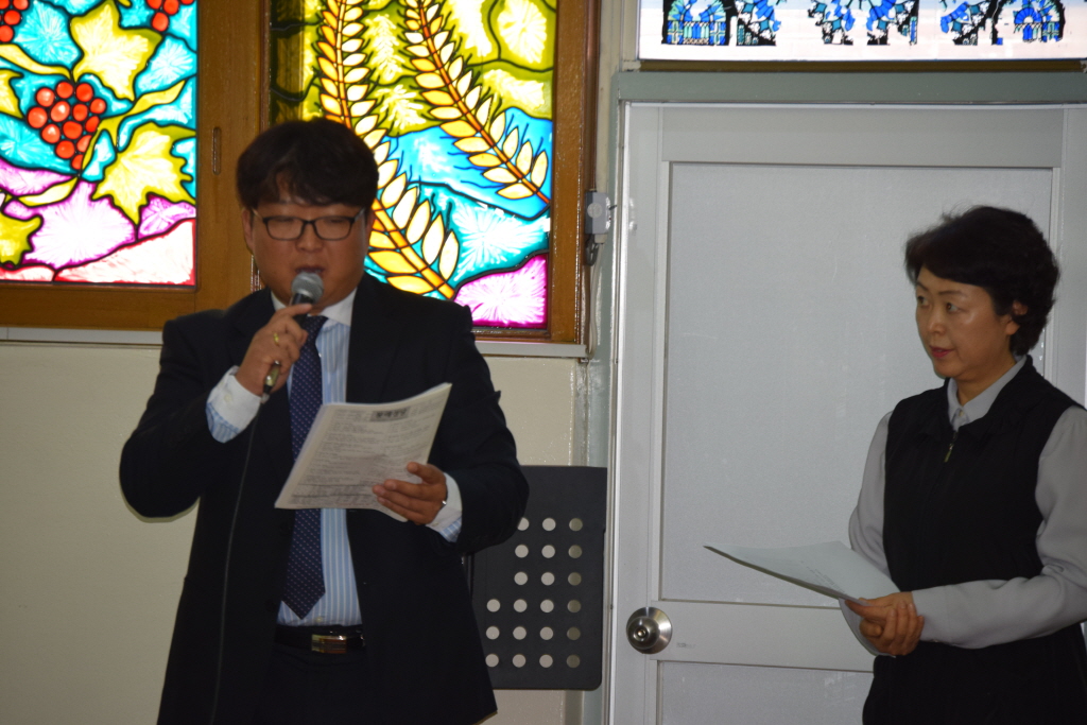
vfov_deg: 7.0
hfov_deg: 10.5
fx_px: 5888
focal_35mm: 195
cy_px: 362
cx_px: 544
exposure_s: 1/60
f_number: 5
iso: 560
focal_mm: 130
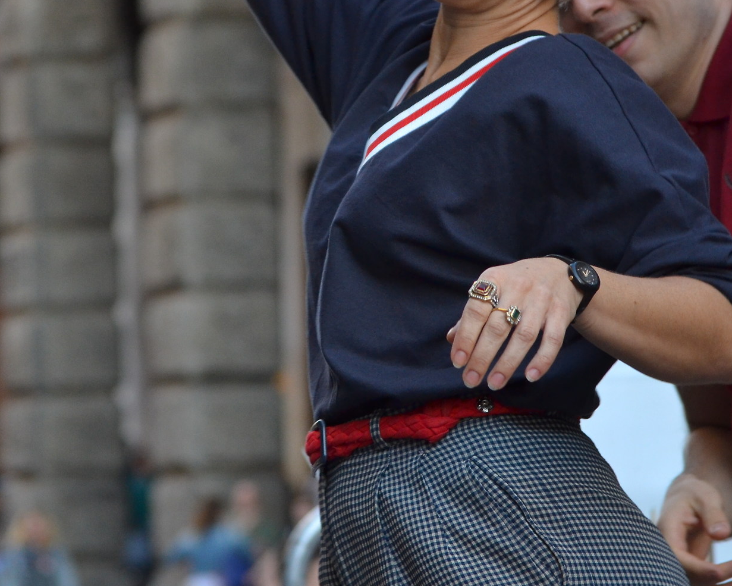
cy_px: 149
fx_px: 5352
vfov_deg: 6.3
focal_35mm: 247
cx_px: 263
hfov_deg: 7.8
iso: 800
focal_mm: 90
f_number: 5
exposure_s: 1/400
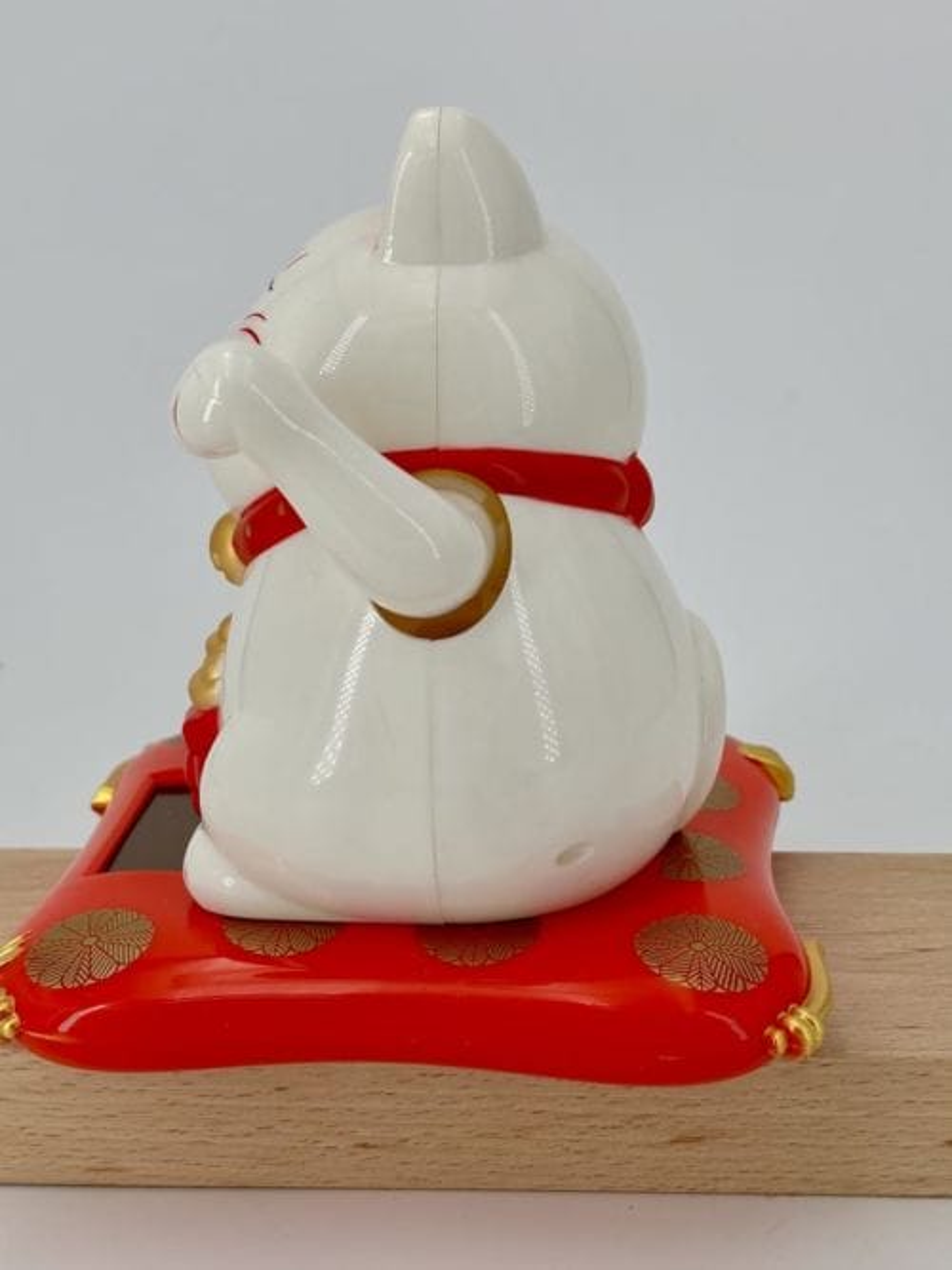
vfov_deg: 36.8
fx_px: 1907
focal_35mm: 52
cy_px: 635
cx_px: 476
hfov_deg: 28.0
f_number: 1.6
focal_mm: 5.96
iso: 32
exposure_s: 1/1152
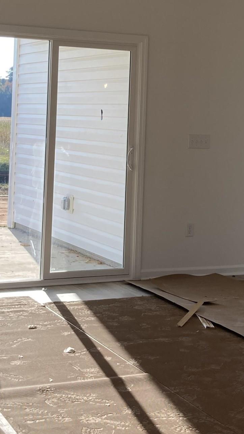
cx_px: 135
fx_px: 840
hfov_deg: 16.5
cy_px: 105
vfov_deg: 28.5
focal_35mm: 73
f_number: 1.8
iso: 20
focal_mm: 3.99
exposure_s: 1/233
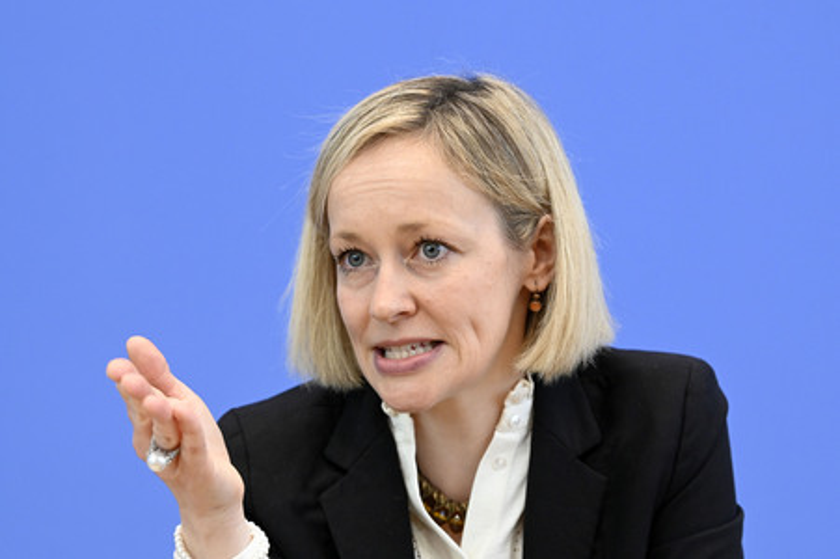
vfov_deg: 10.1
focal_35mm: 135
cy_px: 280
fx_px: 3148
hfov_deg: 15.2
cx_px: 420
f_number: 6.3
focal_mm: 135
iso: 4000
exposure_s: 1/400
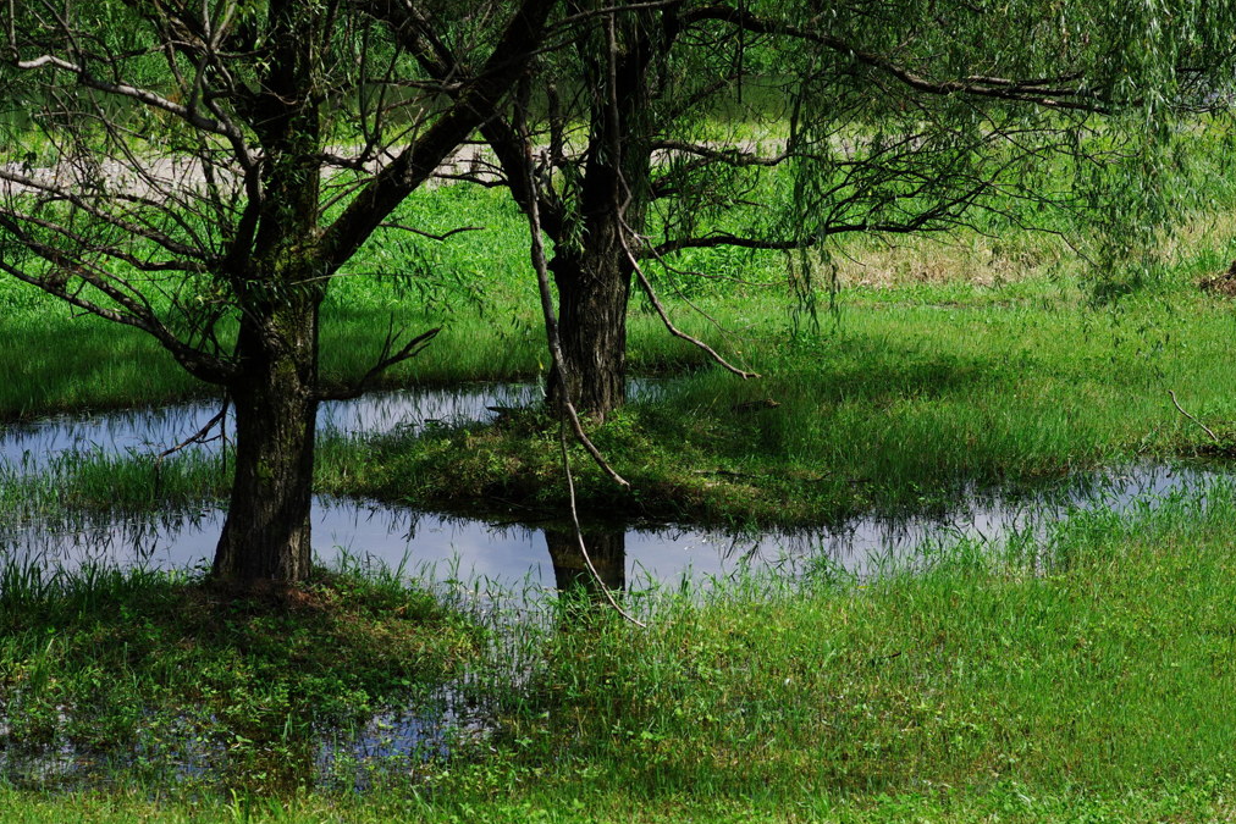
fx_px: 3640
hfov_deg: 19.3
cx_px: 616
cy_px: 413
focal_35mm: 106
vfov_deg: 12.9
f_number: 4
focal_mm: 70
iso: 100
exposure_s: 1/800
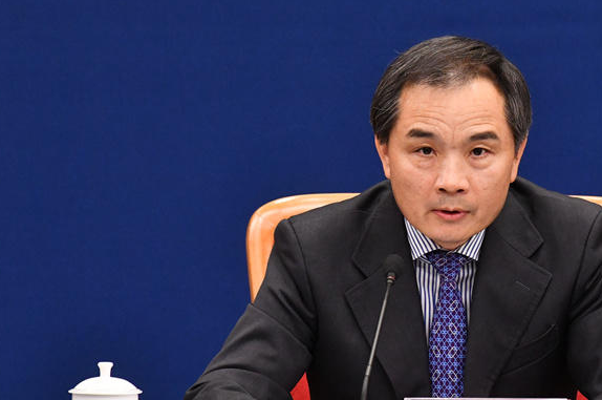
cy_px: 212
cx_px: 450
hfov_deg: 3.9
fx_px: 8733
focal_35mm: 523
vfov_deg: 2.6
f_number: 5
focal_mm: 200
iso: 2000
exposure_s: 1/400
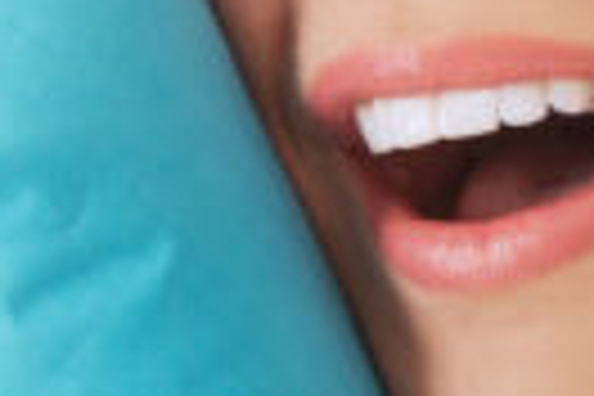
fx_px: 11714
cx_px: 446
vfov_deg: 1.9
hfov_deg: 2.9
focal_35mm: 710
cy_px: -261
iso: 50
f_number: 16
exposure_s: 1/200
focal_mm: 150
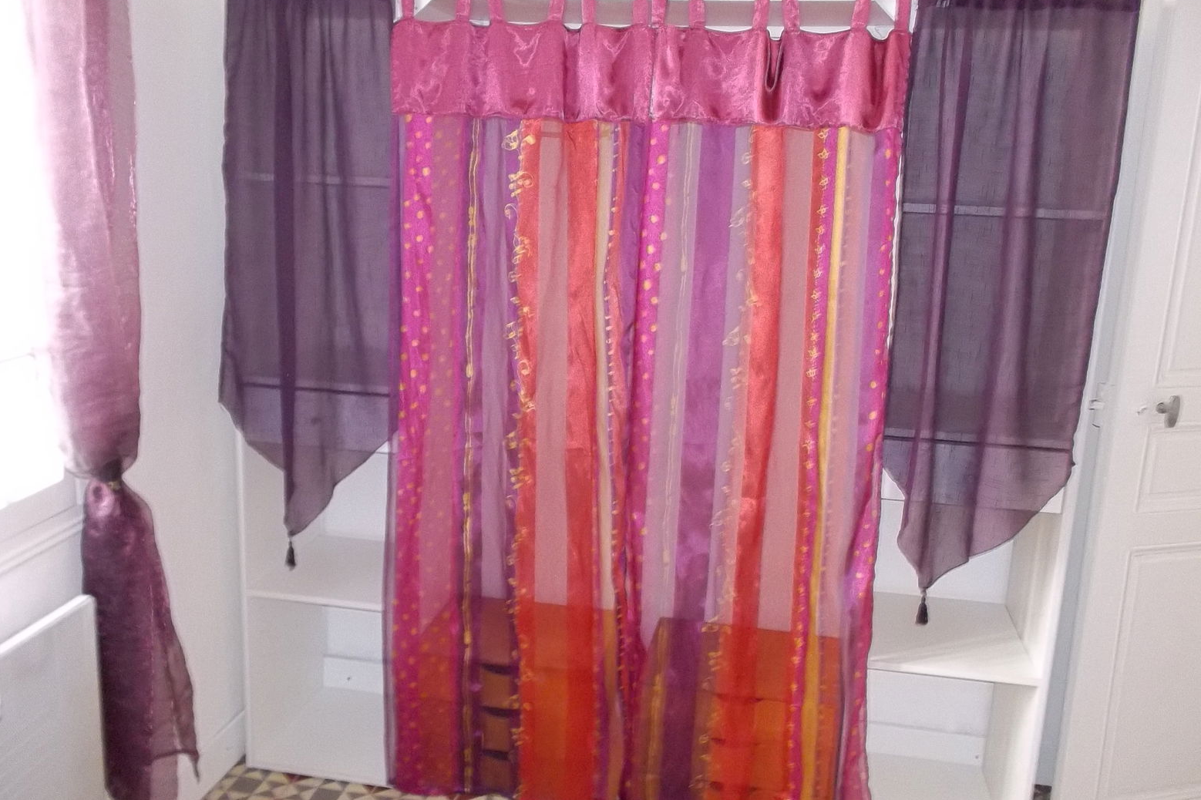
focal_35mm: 31
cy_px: 402
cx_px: 609
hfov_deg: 60.3
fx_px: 1034
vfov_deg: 42.3
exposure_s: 1/40
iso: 320
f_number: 3.3
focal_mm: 4.1
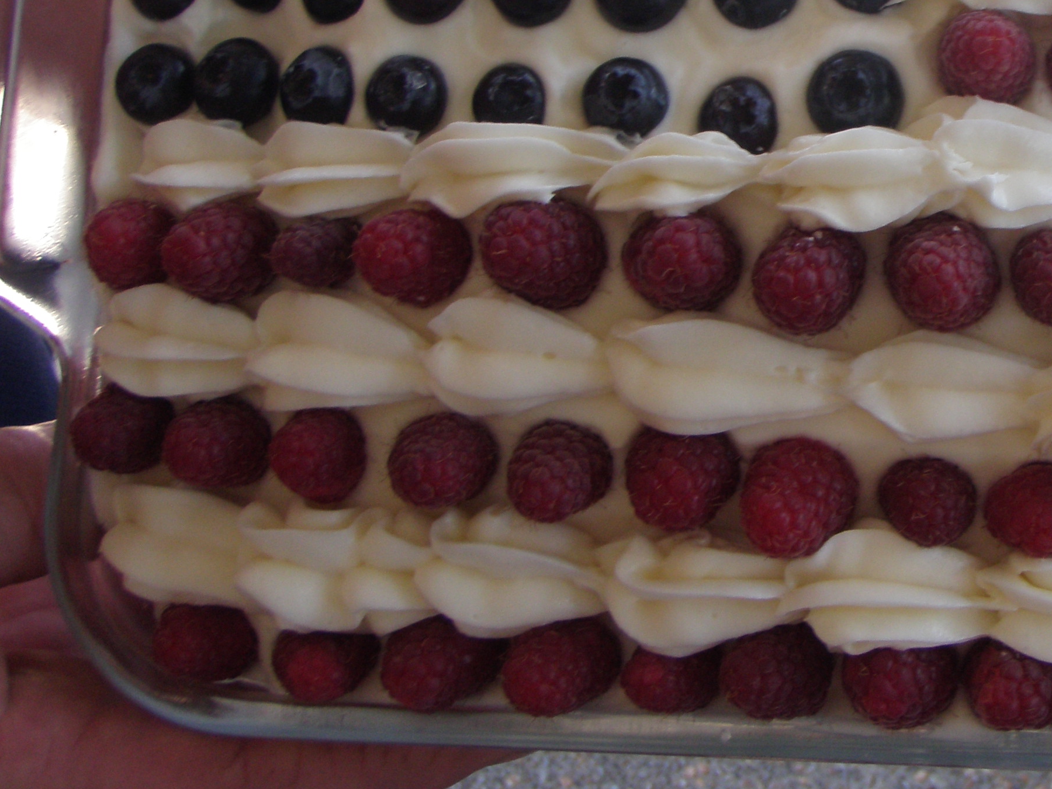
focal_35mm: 77
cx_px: 1032
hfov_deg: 24.3
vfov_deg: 18.9
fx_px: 2340
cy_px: 113
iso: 80
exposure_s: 1/40
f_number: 3.5
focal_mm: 6.7
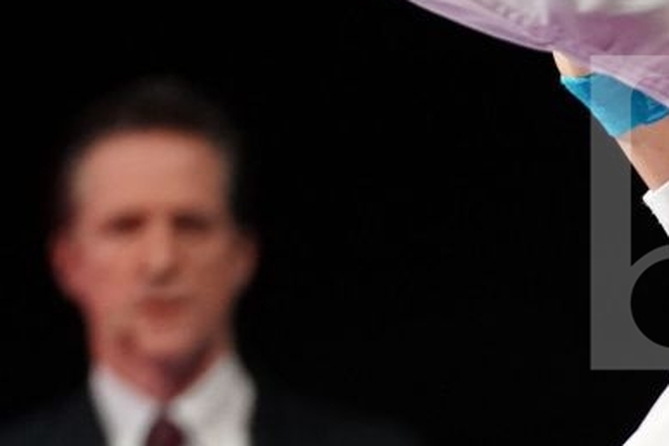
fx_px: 14420
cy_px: 825
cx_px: 752
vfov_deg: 1.8
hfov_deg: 2.7
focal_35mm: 776
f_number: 2.8
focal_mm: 167
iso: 4000
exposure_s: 1/1000
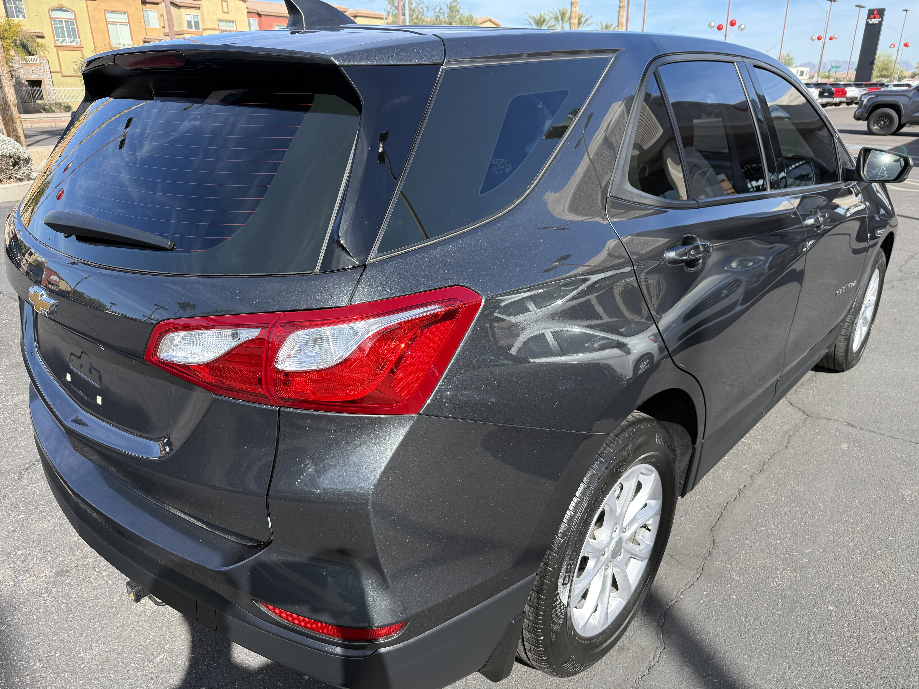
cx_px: 460
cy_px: 344
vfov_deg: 56.8
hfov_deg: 71.6
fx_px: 637
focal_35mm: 24
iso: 100
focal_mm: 6.76
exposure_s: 1/1689
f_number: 1.78
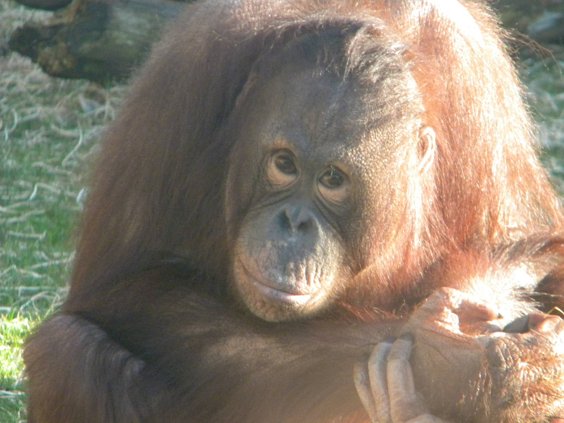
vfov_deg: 3.6
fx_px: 6745
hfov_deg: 4.8
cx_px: 282
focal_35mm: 414
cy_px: 212
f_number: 5.4
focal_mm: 75
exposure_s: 1/282
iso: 723
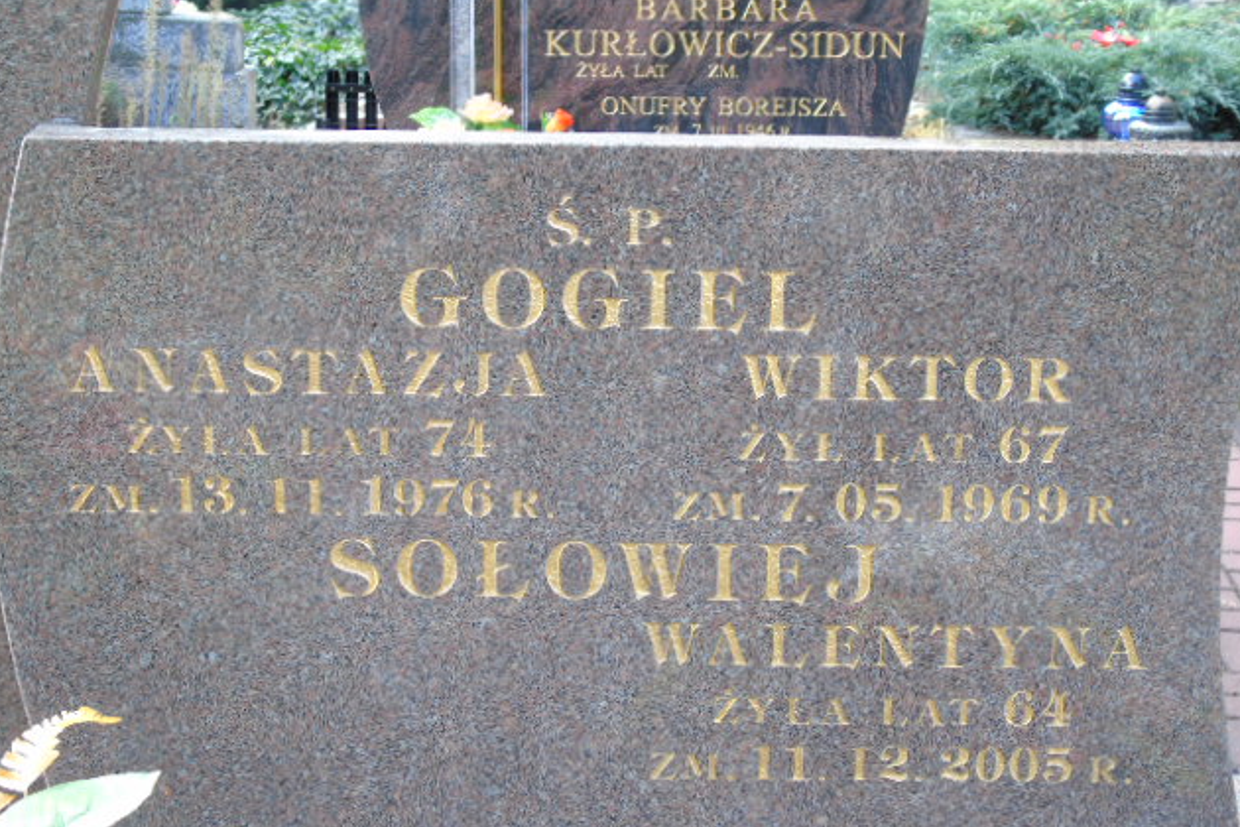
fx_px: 2583
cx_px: 622
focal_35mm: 75
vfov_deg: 18.2
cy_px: 465
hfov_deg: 27.0
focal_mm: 13
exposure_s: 1/30
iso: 100
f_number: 4.7
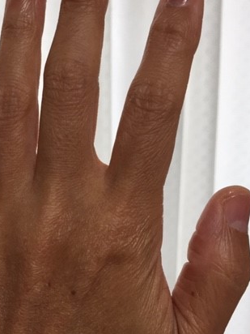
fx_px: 433
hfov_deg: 31.9
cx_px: 85
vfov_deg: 42.1
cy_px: 167
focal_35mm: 45
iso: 50
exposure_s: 1/30
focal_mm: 4.15
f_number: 2.2
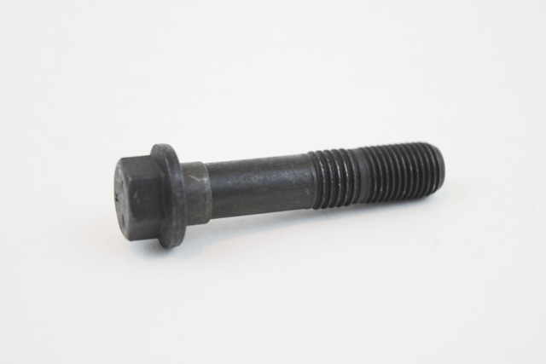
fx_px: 1251
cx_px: 273
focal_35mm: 82
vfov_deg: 16.6
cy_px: 182
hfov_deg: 24.6
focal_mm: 55
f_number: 5.6
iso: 1100
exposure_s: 1/60
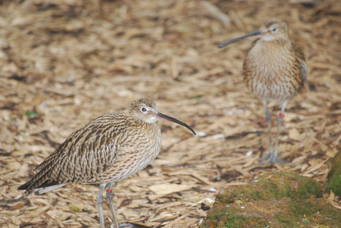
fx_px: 3414
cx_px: 170
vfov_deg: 3.8
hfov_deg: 5.7
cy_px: 114
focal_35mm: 360
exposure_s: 1/125
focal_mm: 240
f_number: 5.3
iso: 1400
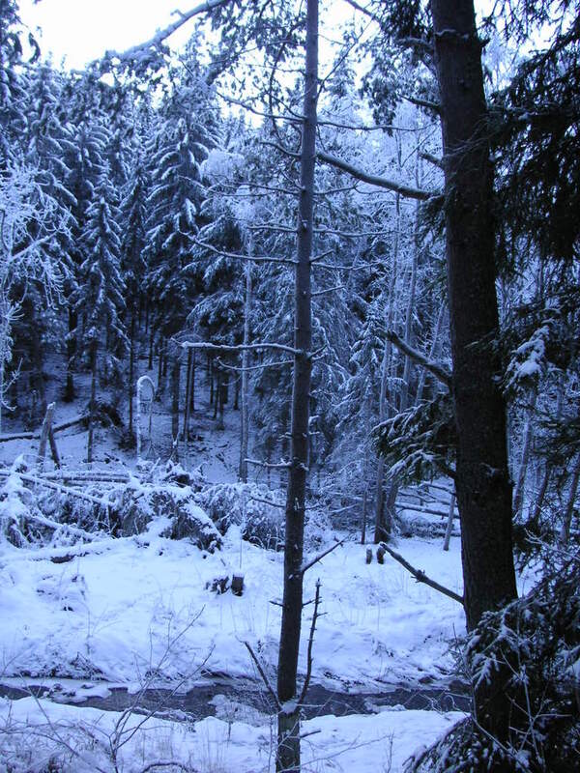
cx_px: 290
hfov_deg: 38.7
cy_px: 386
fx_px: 827
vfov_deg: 50.1
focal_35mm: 37
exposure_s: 1/125
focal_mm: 6.1
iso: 50
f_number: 2.8
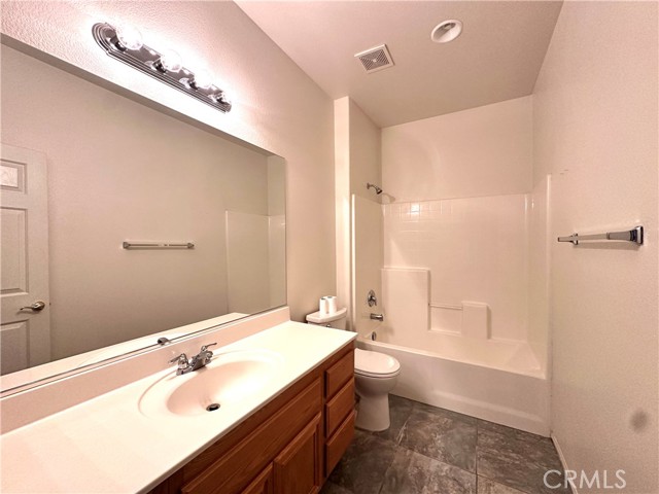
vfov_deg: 85.7
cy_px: 247
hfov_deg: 102.1
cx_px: 330
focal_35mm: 14
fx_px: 267
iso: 250
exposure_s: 1/120
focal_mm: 2.22
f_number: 2.2
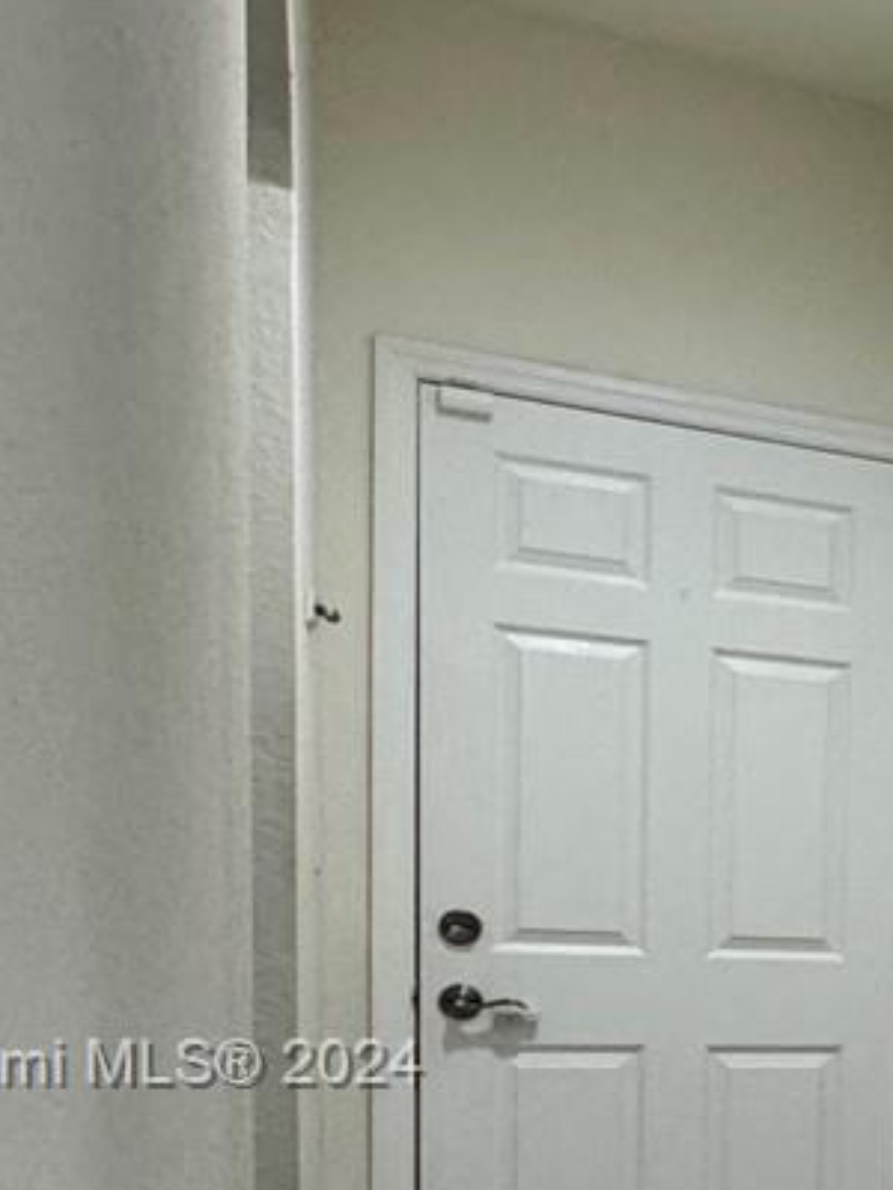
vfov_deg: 32.6
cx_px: 1851
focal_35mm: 56
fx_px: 1926
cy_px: 1068
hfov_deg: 17.4
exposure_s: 1/60
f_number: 2.2
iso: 250
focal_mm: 2.22
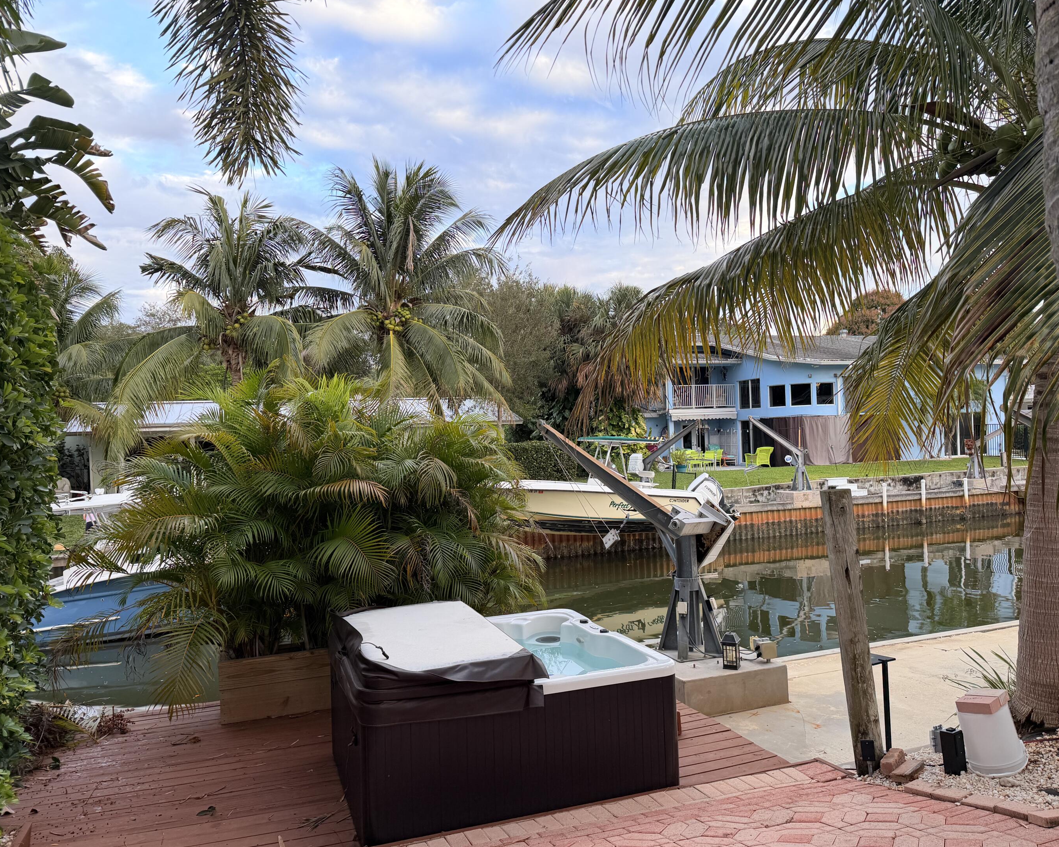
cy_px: 430
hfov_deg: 66.0
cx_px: 564
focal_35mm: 26
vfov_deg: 54.9
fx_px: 815
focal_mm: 6.76
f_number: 1.78
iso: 80
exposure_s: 1/170
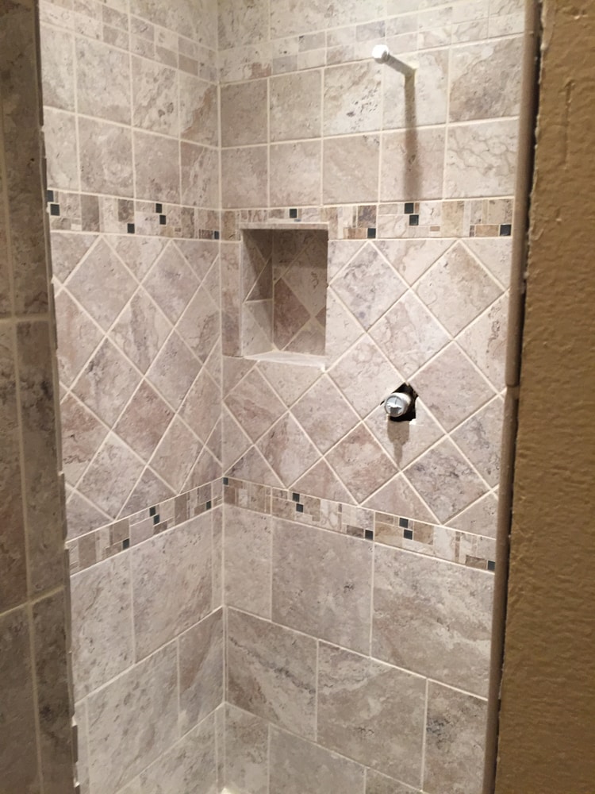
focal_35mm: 29
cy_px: 397
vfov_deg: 61.7
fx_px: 665
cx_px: 298
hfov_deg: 48.2
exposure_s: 1/30
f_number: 2.2
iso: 160
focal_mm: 4.15
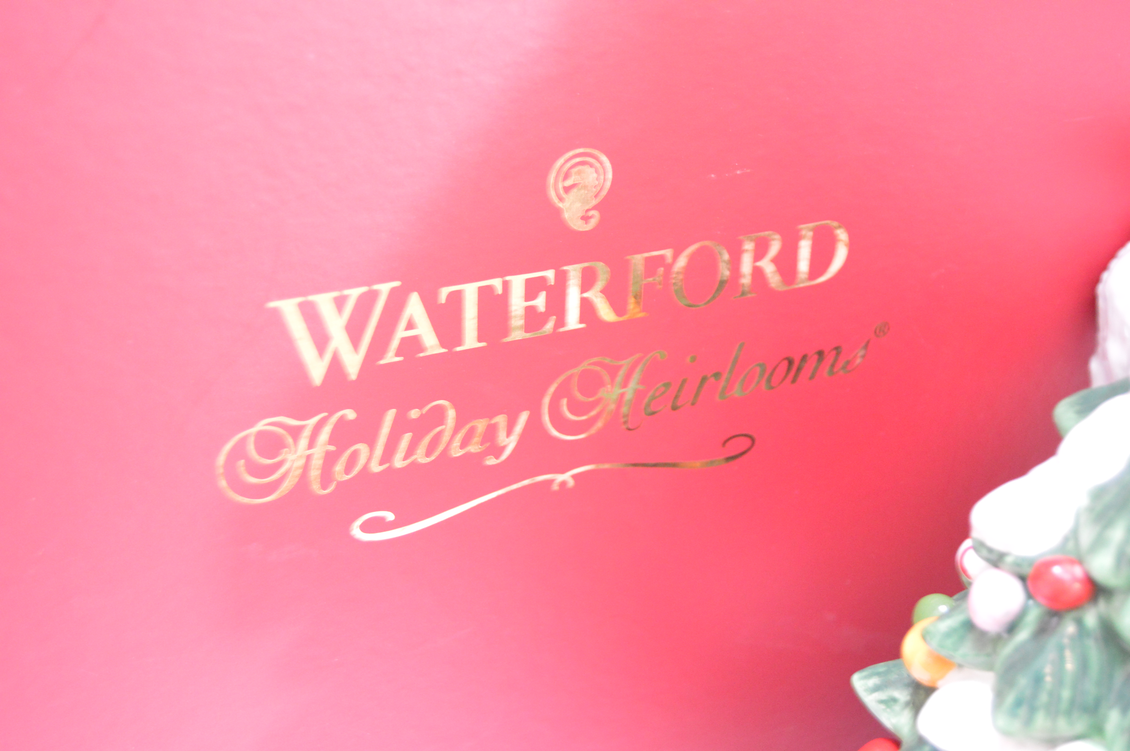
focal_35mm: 57
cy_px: 376
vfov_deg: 23.7
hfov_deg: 35.1
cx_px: 565
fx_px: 1788
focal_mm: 38
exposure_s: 1/15
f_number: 4.8
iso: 3200
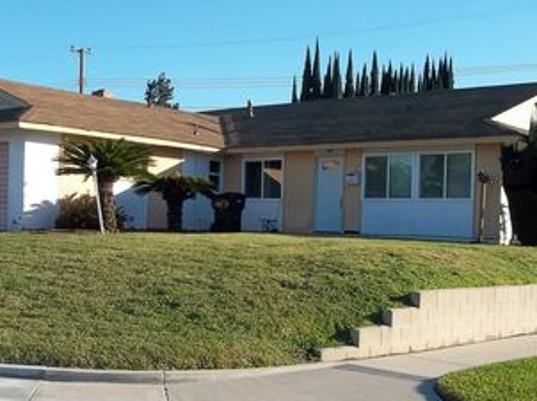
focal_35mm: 53
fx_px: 822
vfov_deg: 27.4
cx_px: 270
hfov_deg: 36.2
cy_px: 237
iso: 80
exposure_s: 1/125
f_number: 8.8
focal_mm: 5.7
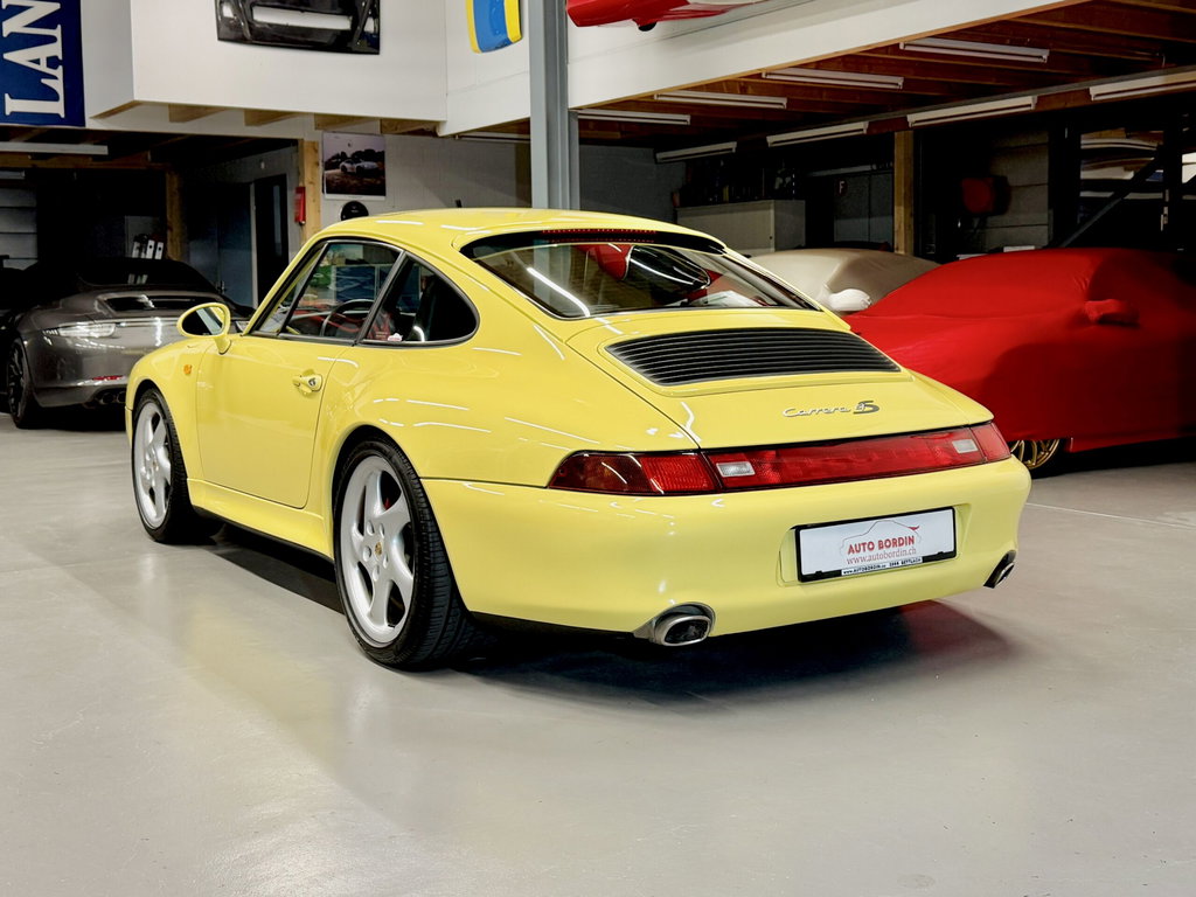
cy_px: 448
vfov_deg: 56.8
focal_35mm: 24
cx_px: 598
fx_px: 829
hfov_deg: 71.6
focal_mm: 6.76
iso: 125
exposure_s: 1/100
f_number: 1.78
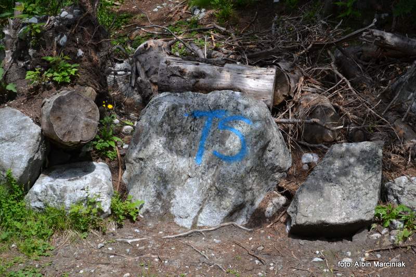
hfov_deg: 24.6
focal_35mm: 82
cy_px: 138
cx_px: 208
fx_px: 954
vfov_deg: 16.6
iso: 400
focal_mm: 55
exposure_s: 1/1250
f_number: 5.6
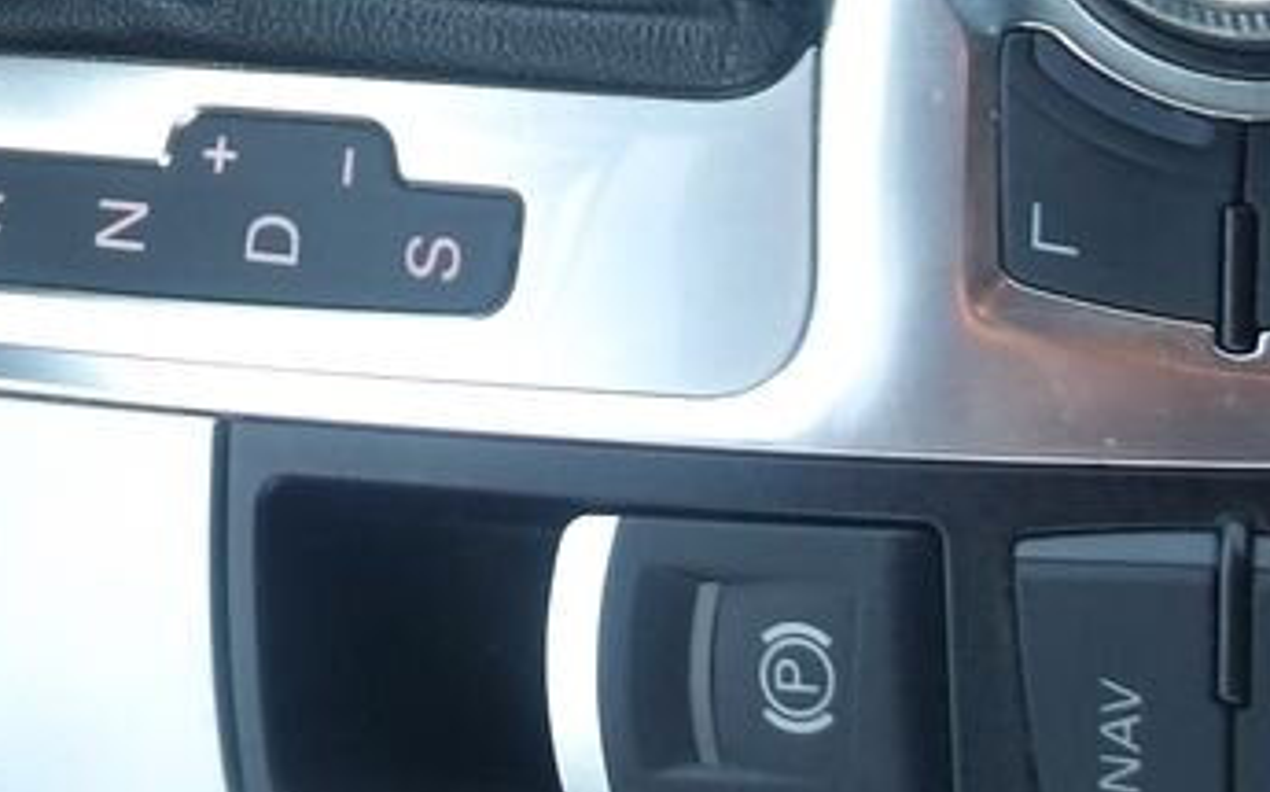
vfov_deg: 14.5
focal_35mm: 85
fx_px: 2940
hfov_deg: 23.9
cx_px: 214
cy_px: -328
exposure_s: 1/39
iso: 100
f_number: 3
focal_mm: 4.9
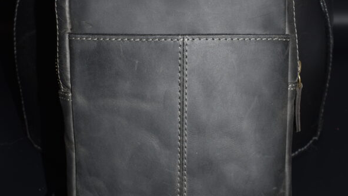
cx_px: 176
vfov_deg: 24.9
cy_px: 93
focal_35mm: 48
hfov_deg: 42.9
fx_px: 443
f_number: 8
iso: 100
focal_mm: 20
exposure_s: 1/60
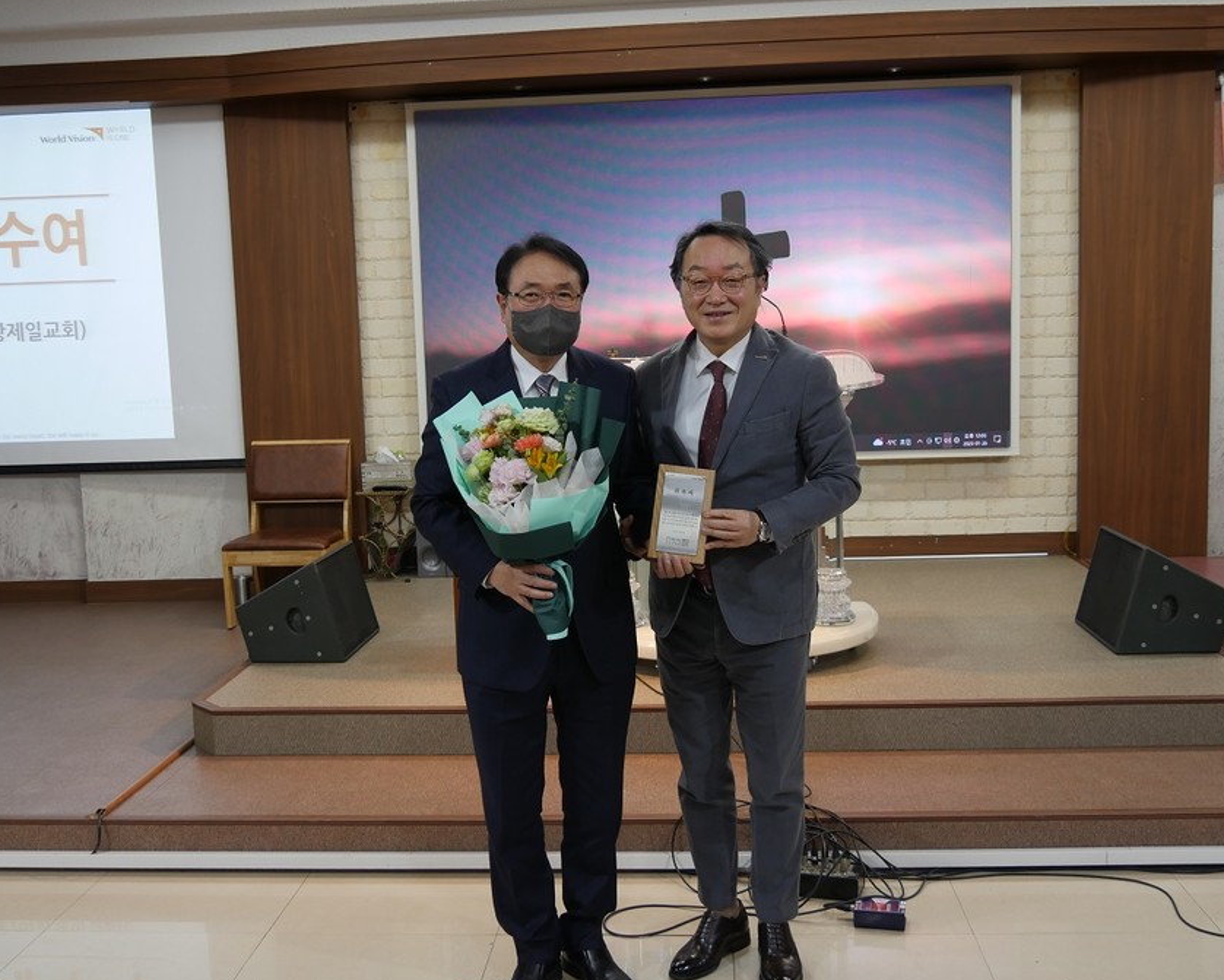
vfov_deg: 39.2
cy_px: 486
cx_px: 602
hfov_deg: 47.9
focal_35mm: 38
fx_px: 1377
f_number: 3.7
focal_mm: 17
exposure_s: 1/60
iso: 400
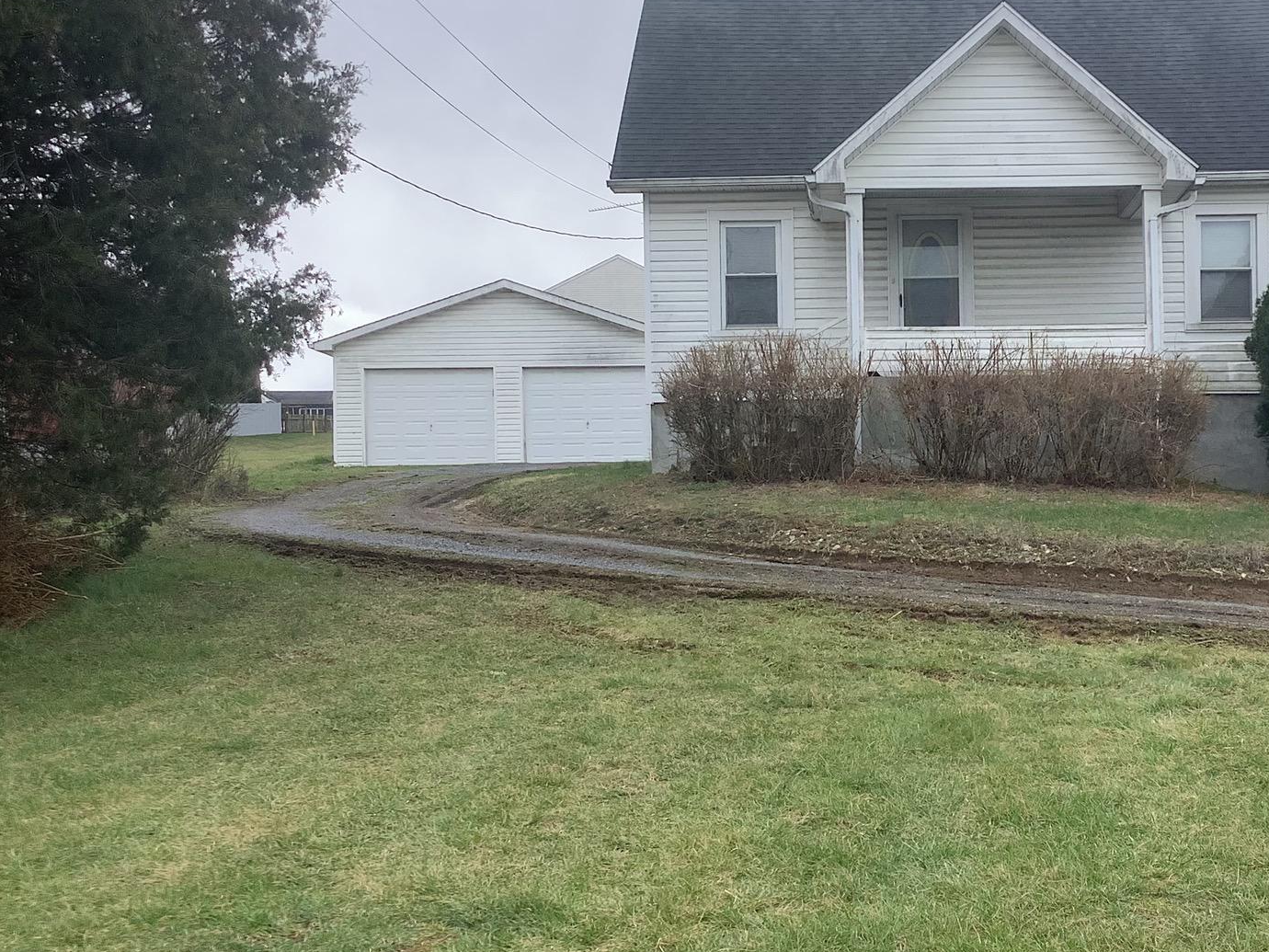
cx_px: 910
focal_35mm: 46
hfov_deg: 40.4
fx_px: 1686
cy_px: 492
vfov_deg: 31.5
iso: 25
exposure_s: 1/679
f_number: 2.4
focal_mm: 3.3
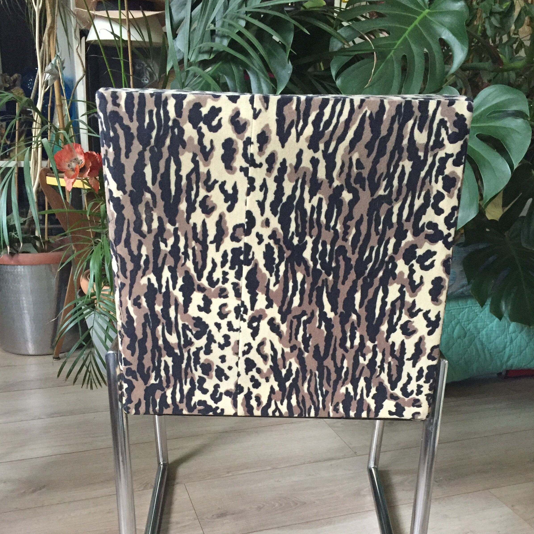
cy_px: 347
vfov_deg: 46.6
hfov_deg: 47.2
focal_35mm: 35
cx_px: 263
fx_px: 611
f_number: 2.2
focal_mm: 4.15
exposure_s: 1/20
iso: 250
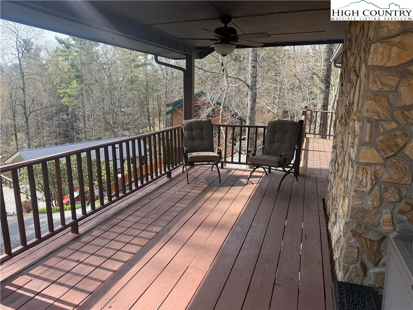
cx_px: 206
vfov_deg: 56.8
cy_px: 155
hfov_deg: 71.6
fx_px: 286
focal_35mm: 24
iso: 80
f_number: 1.78
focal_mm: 6.76
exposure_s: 1/1122
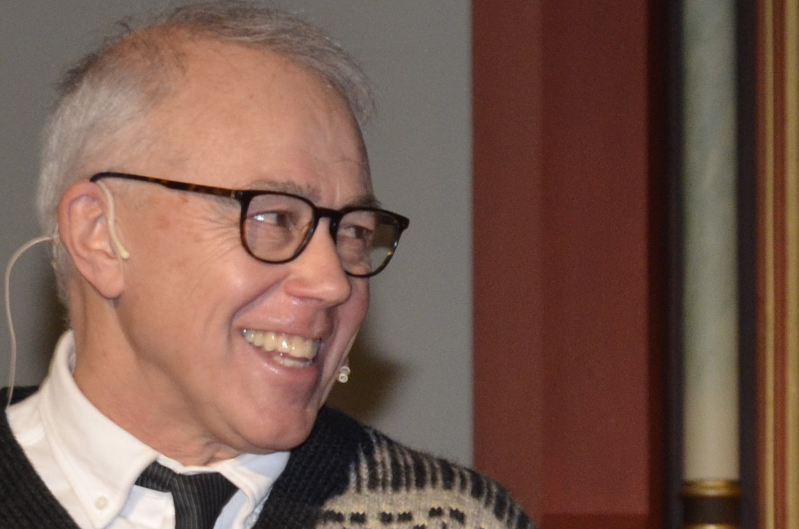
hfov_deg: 5.1
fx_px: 8947
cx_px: 942
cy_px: 818
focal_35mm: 404
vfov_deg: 3.4
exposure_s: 1/60
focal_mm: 70
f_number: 4.5
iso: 800
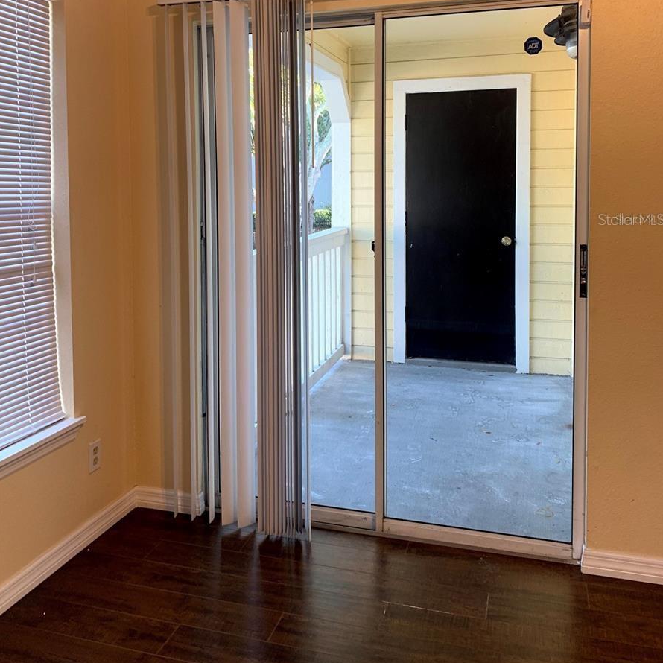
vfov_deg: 51.5
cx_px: 333
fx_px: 672
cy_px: 219
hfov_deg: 52.5
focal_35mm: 31
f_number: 1.8
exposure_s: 1/60
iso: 64
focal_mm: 4.25
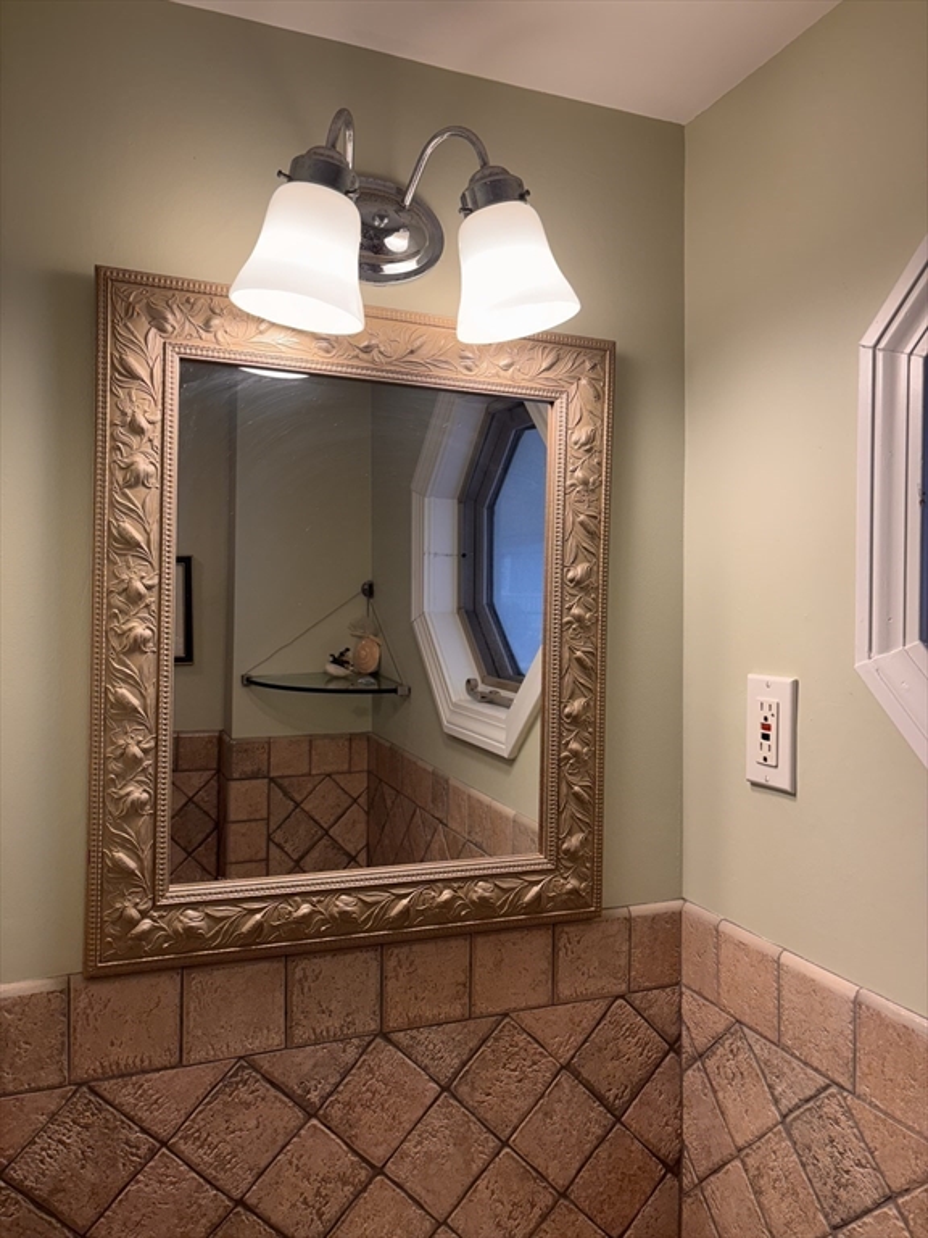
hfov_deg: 53.1
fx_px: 929
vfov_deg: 67.3
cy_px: 619
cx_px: 464
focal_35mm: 26
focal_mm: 5.96
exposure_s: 1/120
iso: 40
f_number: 1.6
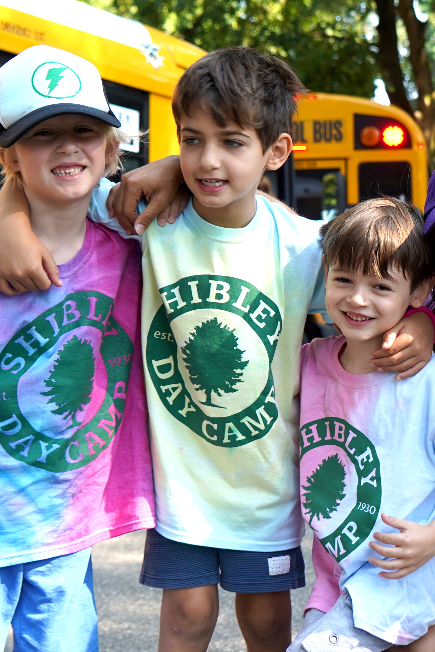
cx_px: 437
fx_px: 1323
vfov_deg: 27.7
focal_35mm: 73
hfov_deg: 18.2
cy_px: 318
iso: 125
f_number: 4
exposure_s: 1/160
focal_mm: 31
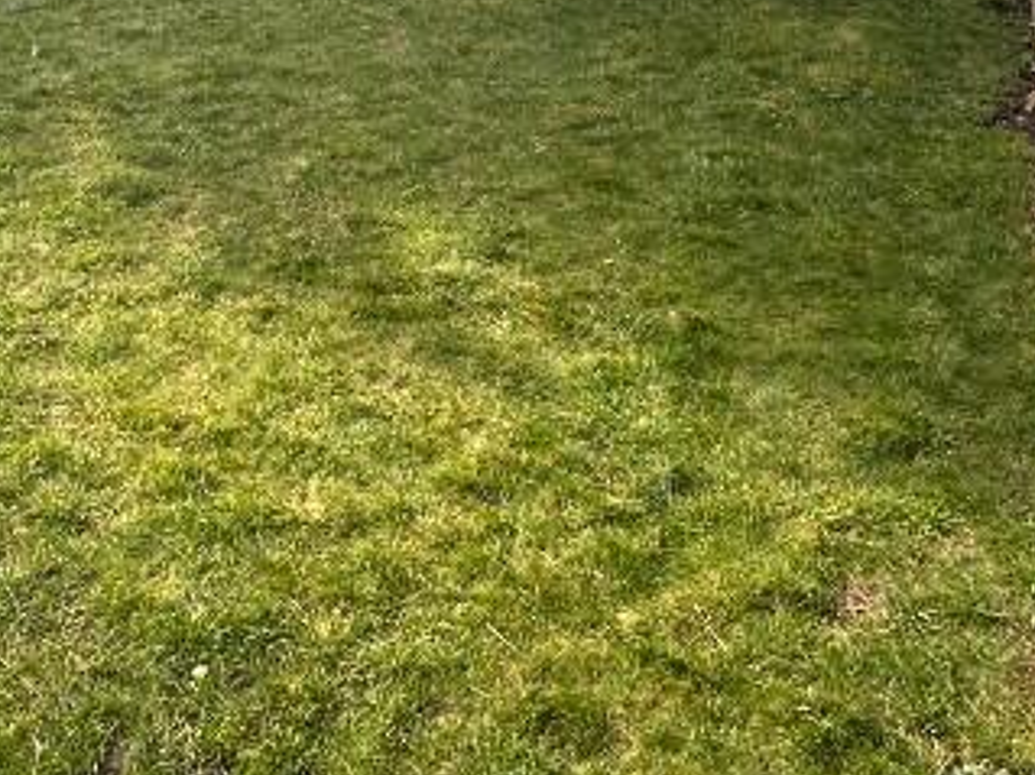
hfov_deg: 41.6
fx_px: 1345
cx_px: 354
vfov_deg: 29.4
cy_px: -52
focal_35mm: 45
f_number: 2.2
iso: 40
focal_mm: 2.22
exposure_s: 1/336
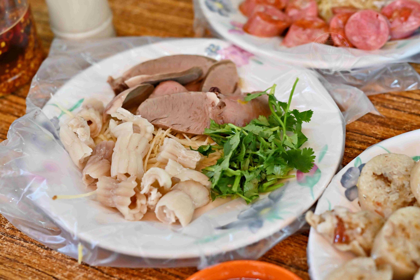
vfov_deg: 18.2
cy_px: 140
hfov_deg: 27.0
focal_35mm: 75
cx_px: 210
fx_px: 875
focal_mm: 50
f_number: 2.8
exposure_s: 1/200
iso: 720
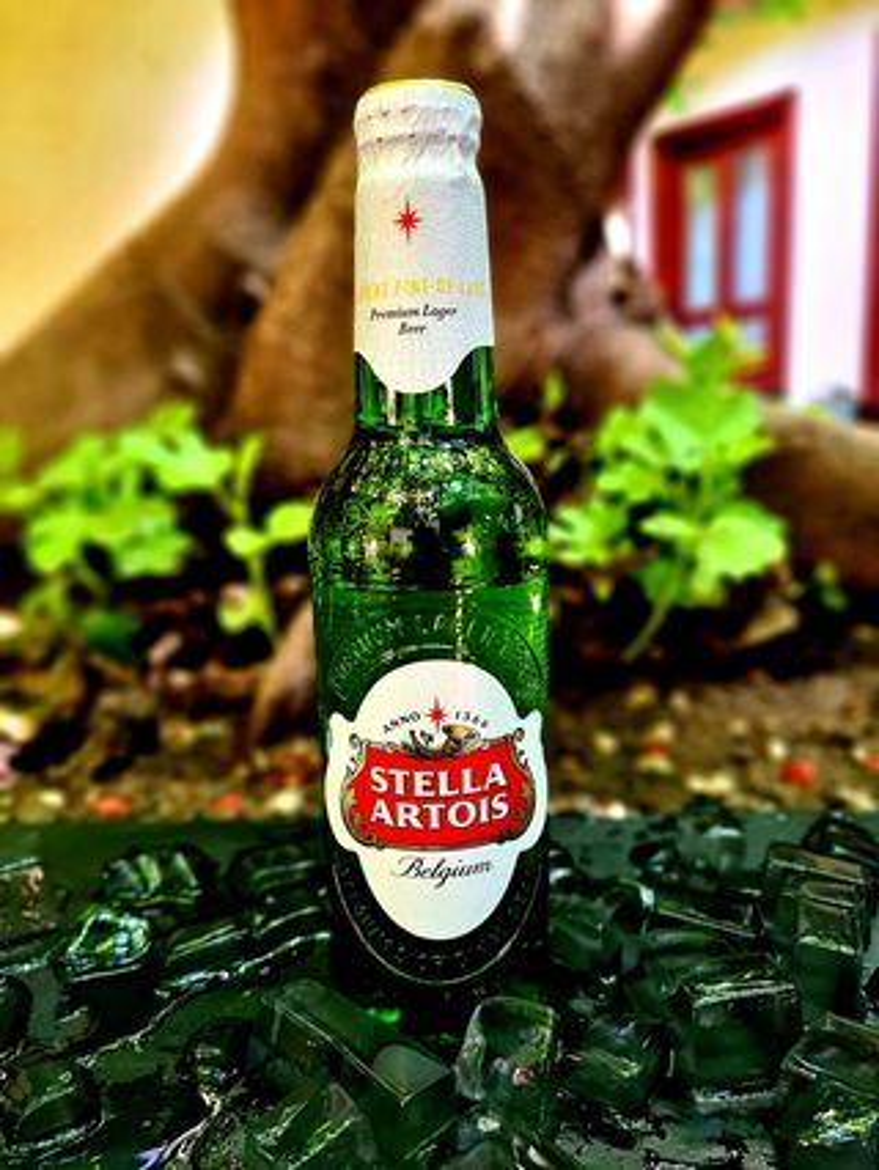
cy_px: 585
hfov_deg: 53.1
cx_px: 440
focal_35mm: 26
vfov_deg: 67.3
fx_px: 879
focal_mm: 5.4
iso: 200
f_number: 1.8
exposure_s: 1/50
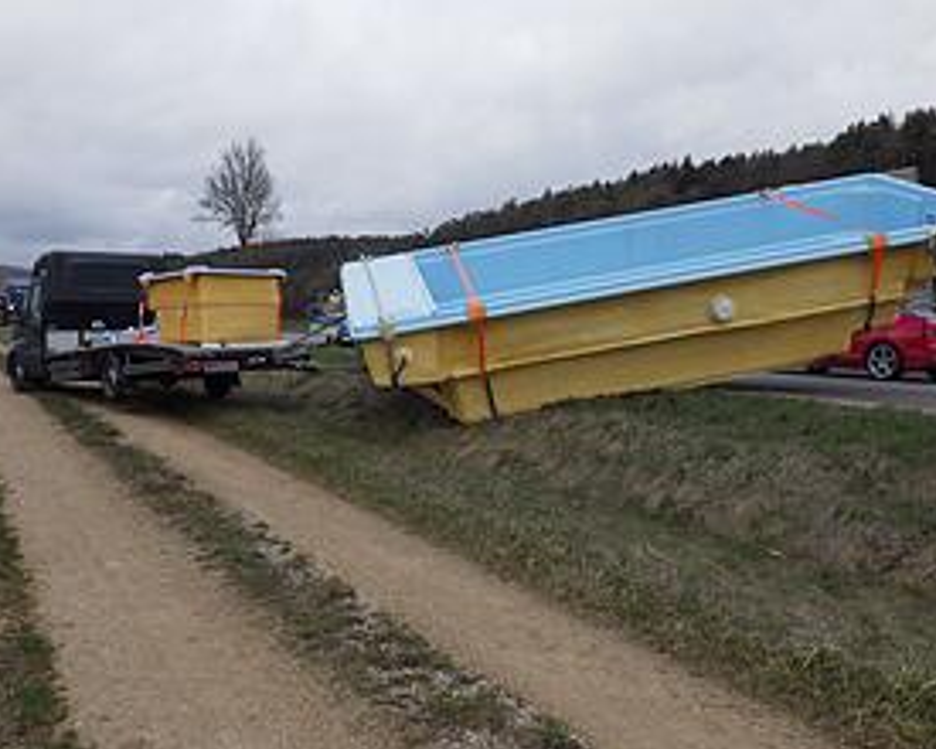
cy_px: 357
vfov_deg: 42.2
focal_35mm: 35
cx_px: 459
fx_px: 970
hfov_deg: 51.5
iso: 250
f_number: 4.2
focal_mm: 5
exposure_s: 1/1000
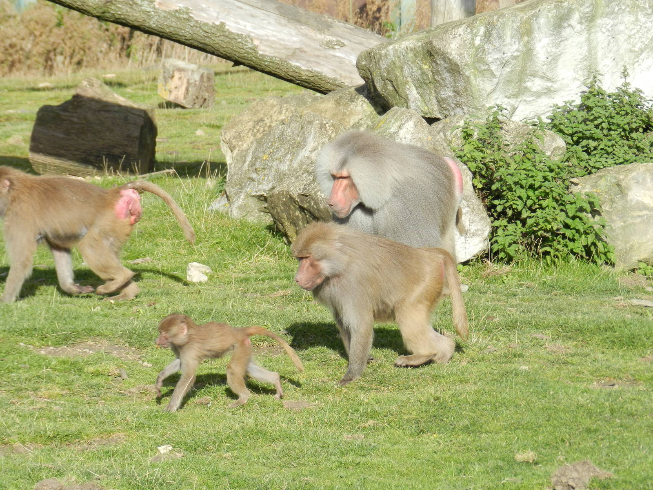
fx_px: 4509
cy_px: 245
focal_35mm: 239
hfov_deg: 8.3
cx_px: 326
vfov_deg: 6.2
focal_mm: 42.4
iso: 160
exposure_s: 1/500
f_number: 5.1
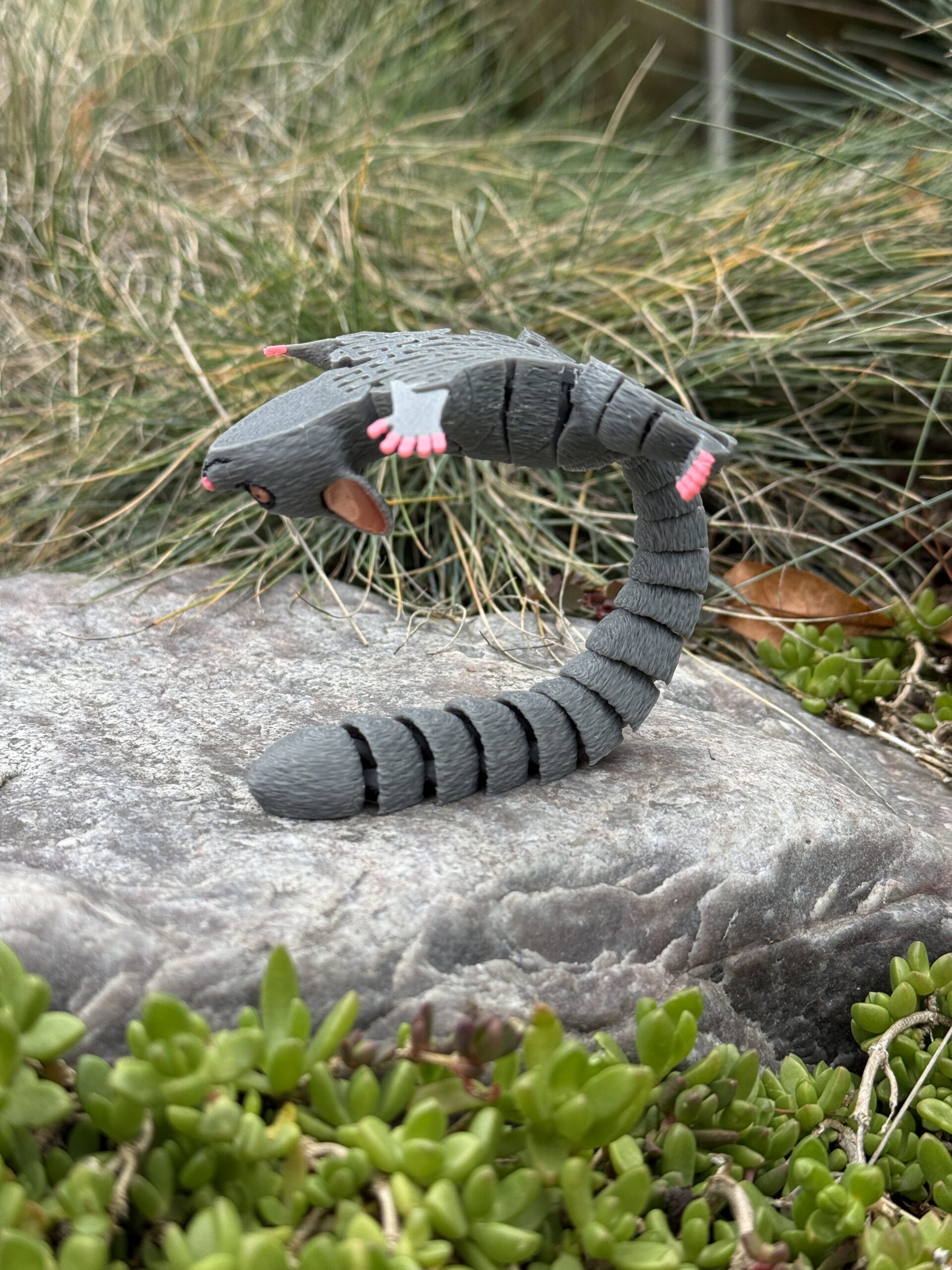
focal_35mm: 48
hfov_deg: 30.3
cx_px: 476
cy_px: 635
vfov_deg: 39.7
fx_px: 1760
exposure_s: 1/392
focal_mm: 6.76
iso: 64
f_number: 1.78
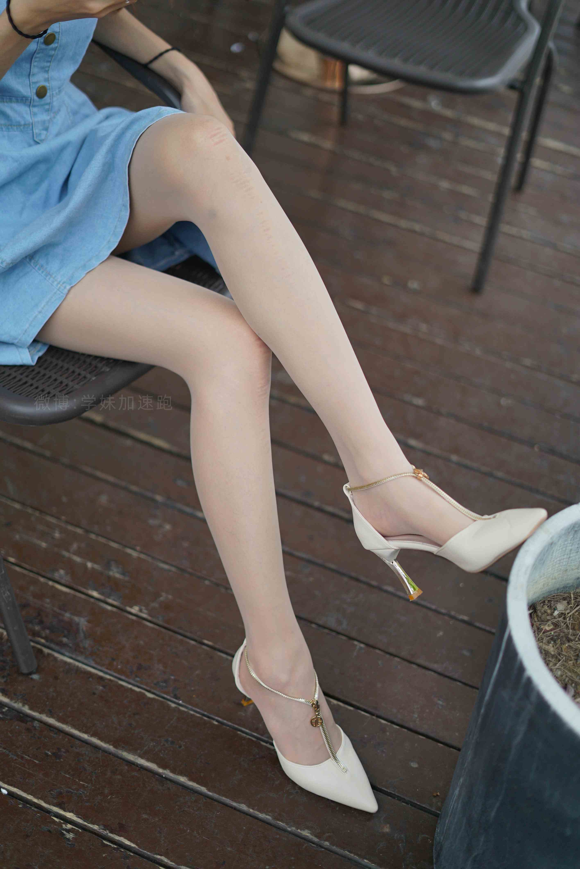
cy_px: 434
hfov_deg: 27.0
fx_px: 1207
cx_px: 290
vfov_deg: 39.6
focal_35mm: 50
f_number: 1.8
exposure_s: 1/3200
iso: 200
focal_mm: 50
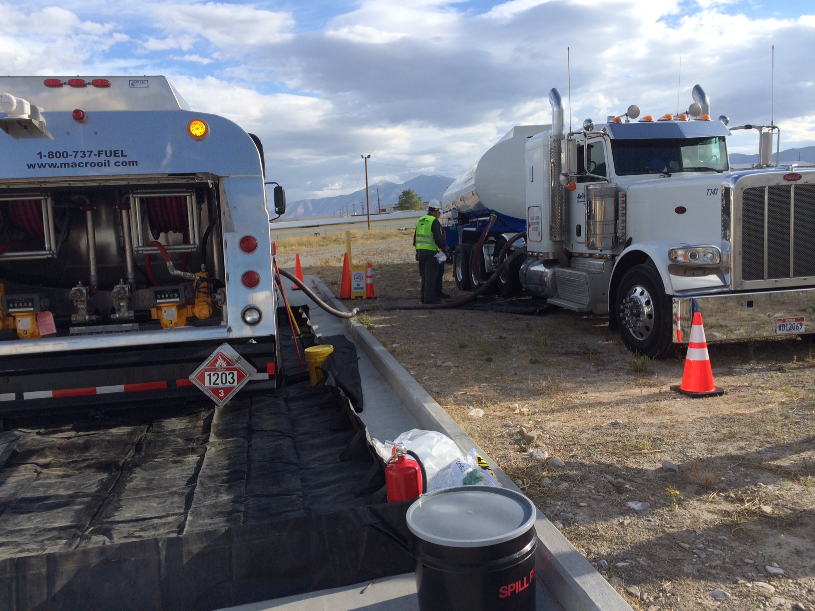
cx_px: 408
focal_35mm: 29
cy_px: 306
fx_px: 683
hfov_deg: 61.7
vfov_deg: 48.2
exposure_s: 1/1866
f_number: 2.2
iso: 32
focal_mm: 4.15
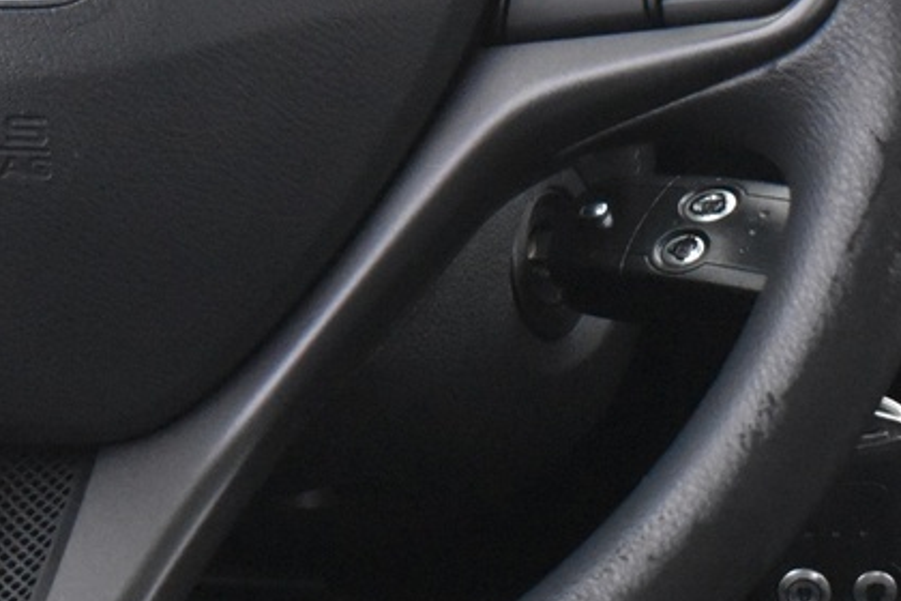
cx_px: 0
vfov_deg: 8.4
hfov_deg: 12.5
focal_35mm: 162
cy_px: 34
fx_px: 4054
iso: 3200
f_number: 4.2
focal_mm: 28
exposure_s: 1/15
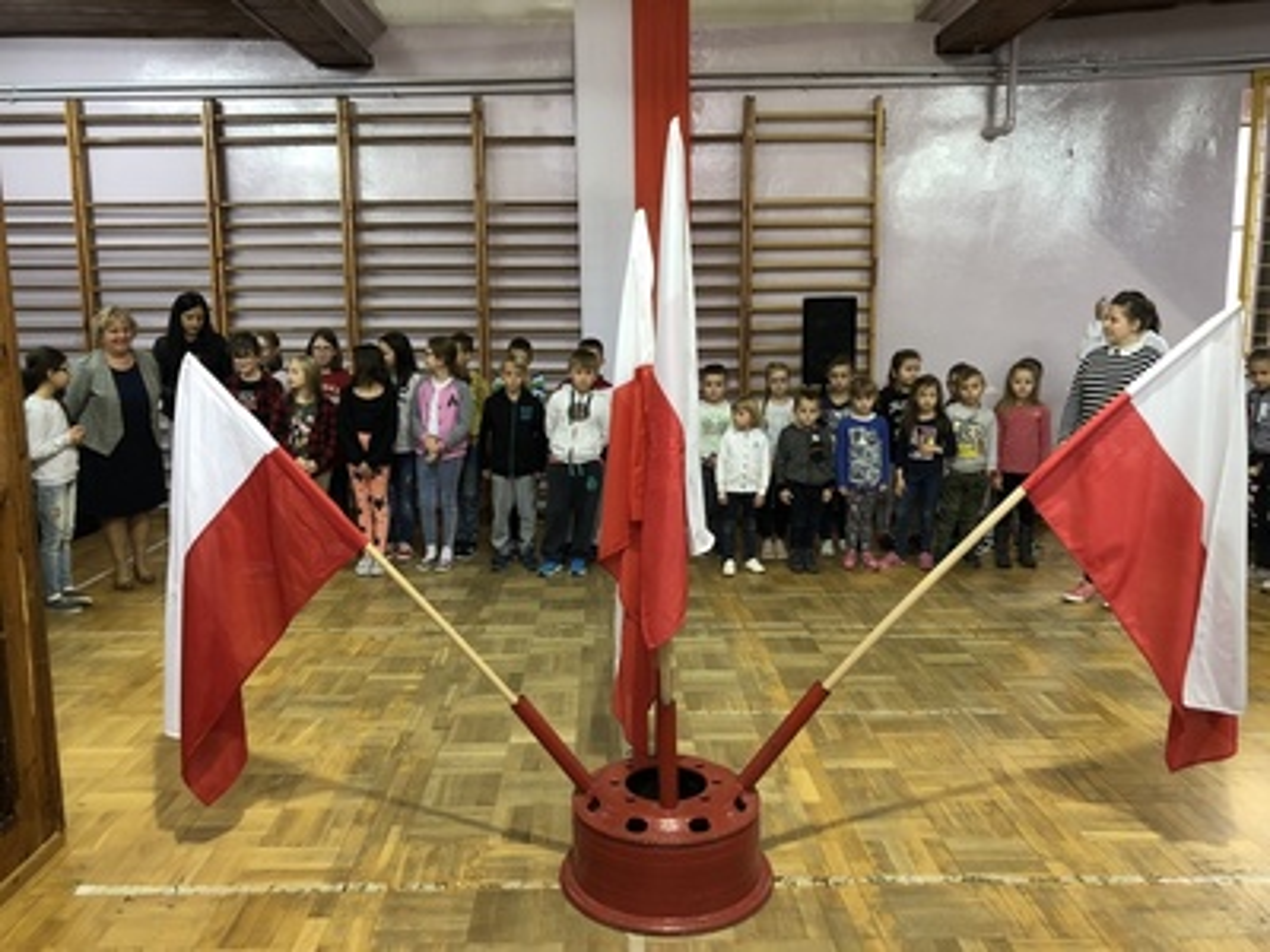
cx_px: 635
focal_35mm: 28
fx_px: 1027
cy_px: 476
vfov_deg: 49.7
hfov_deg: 63.4
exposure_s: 1/17
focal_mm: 3.99
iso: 40
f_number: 1.8
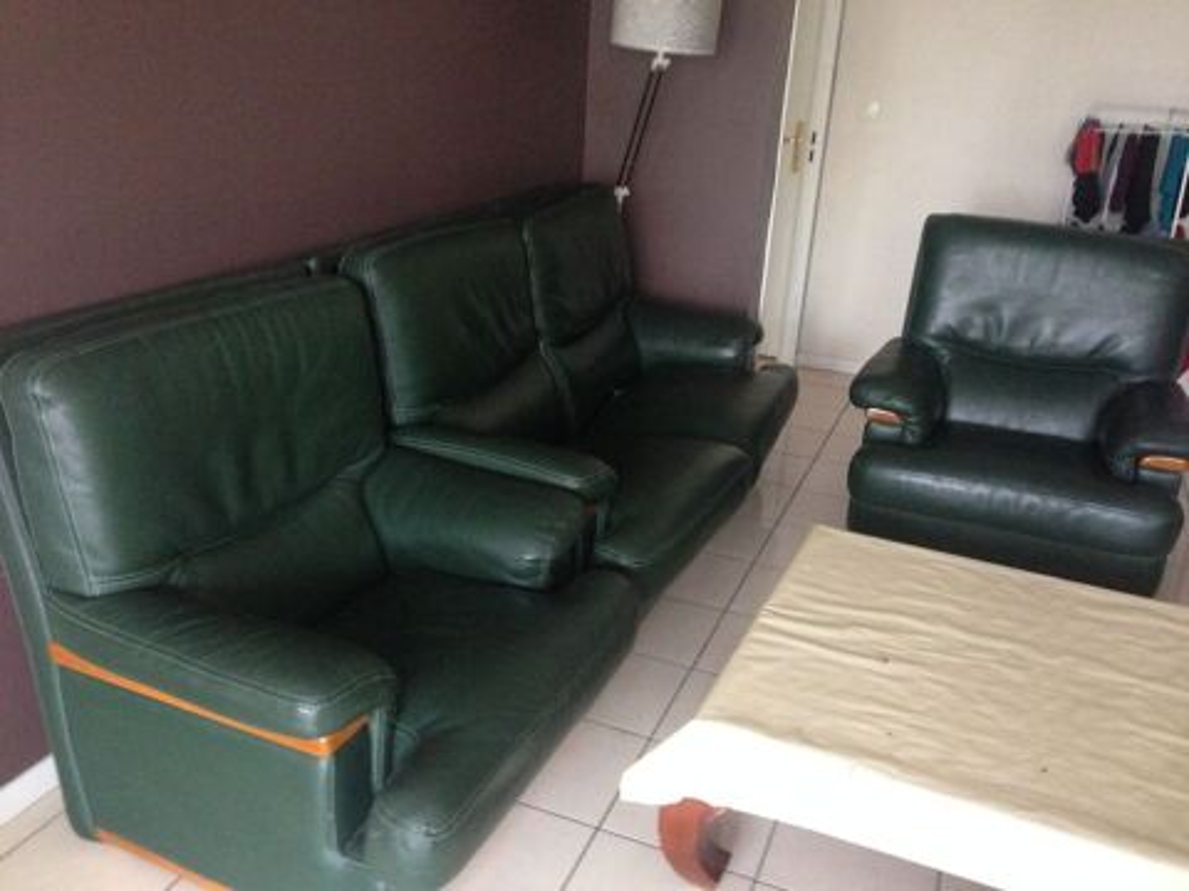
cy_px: 446
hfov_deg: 55.4
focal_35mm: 33
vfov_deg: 42.9
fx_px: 1133
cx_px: 594
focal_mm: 4.12
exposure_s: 1/15
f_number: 2.4
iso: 500
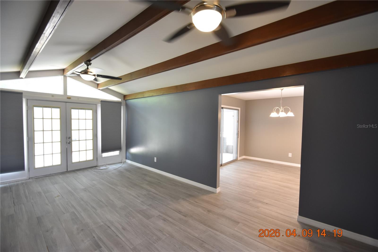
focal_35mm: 15
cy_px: 126
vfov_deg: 77.3
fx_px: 157
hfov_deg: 100.4
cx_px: 189
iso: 800
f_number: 3.5
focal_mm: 10
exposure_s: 1/60
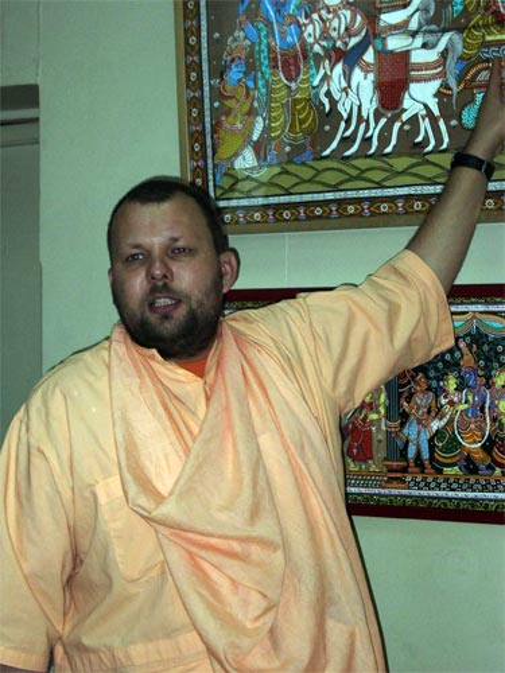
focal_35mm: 89
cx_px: 252
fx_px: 1731
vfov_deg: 22.0
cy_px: 336
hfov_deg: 16.6
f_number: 4.6
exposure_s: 1/60
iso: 100
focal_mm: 14.7
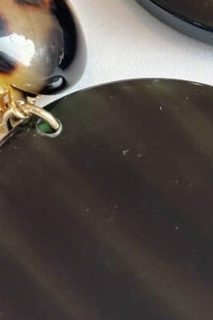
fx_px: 1208
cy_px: 83
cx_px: 160
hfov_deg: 10.1
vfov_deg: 15.0
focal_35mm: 136
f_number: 1.6
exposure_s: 1/225
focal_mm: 5.96
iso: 32
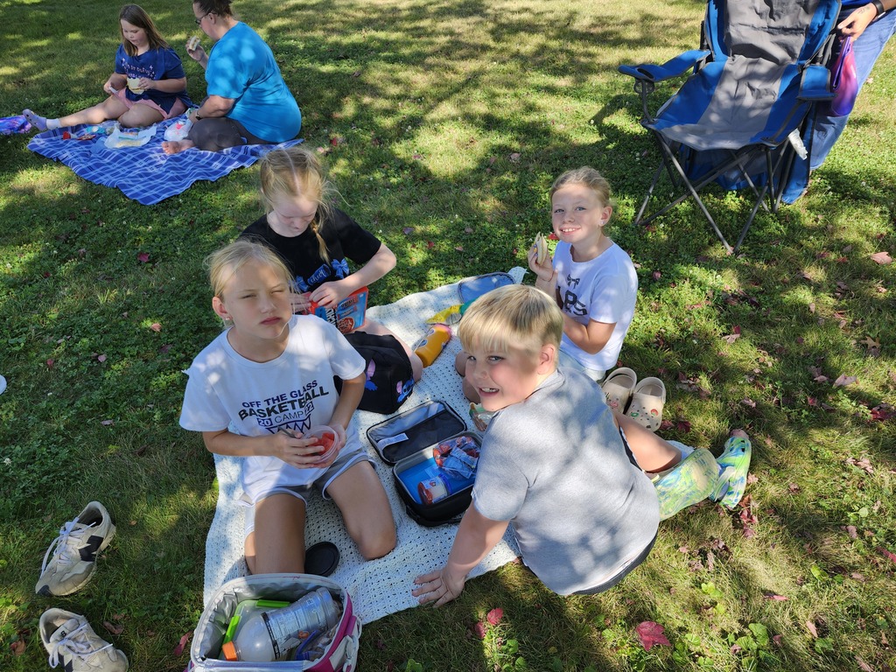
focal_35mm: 23
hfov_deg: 73.9
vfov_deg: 58.9
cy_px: 336
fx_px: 595
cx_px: 448
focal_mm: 5.54
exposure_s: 1/416
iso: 25
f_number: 1.8
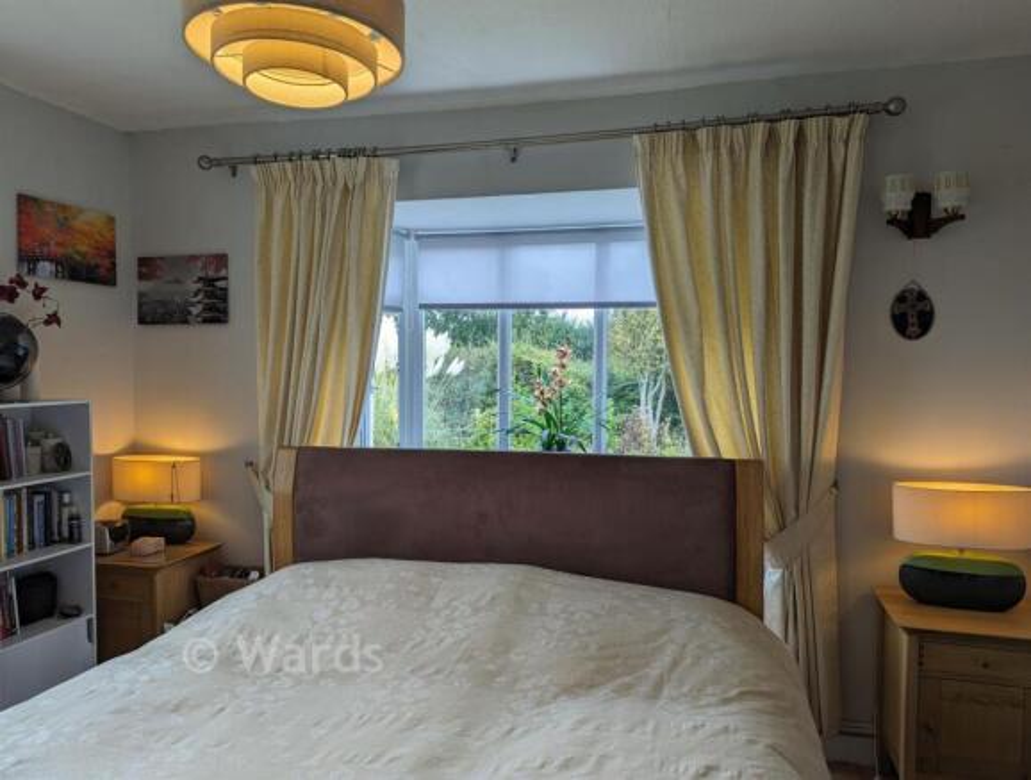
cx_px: 516
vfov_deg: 57.1
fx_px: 717
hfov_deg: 71.4
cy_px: 390
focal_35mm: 24
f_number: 1.85
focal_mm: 6.81
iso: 46
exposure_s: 1/216
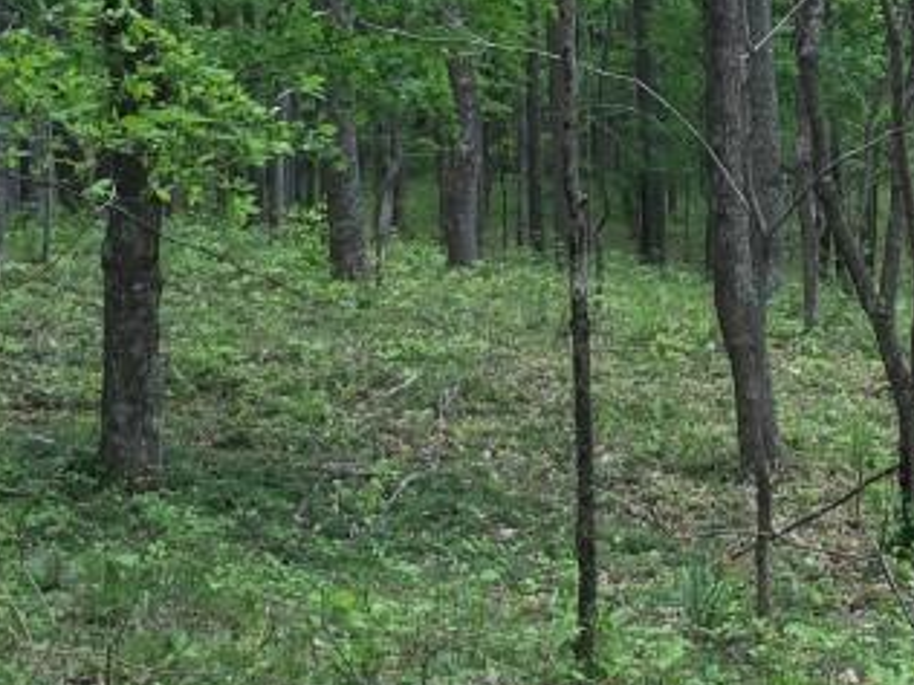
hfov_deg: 20.2
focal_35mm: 94
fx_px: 2482
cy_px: 29
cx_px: 911
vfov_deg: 15.5
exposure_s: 1/130
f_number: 2.2
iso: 32
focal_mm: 4.15
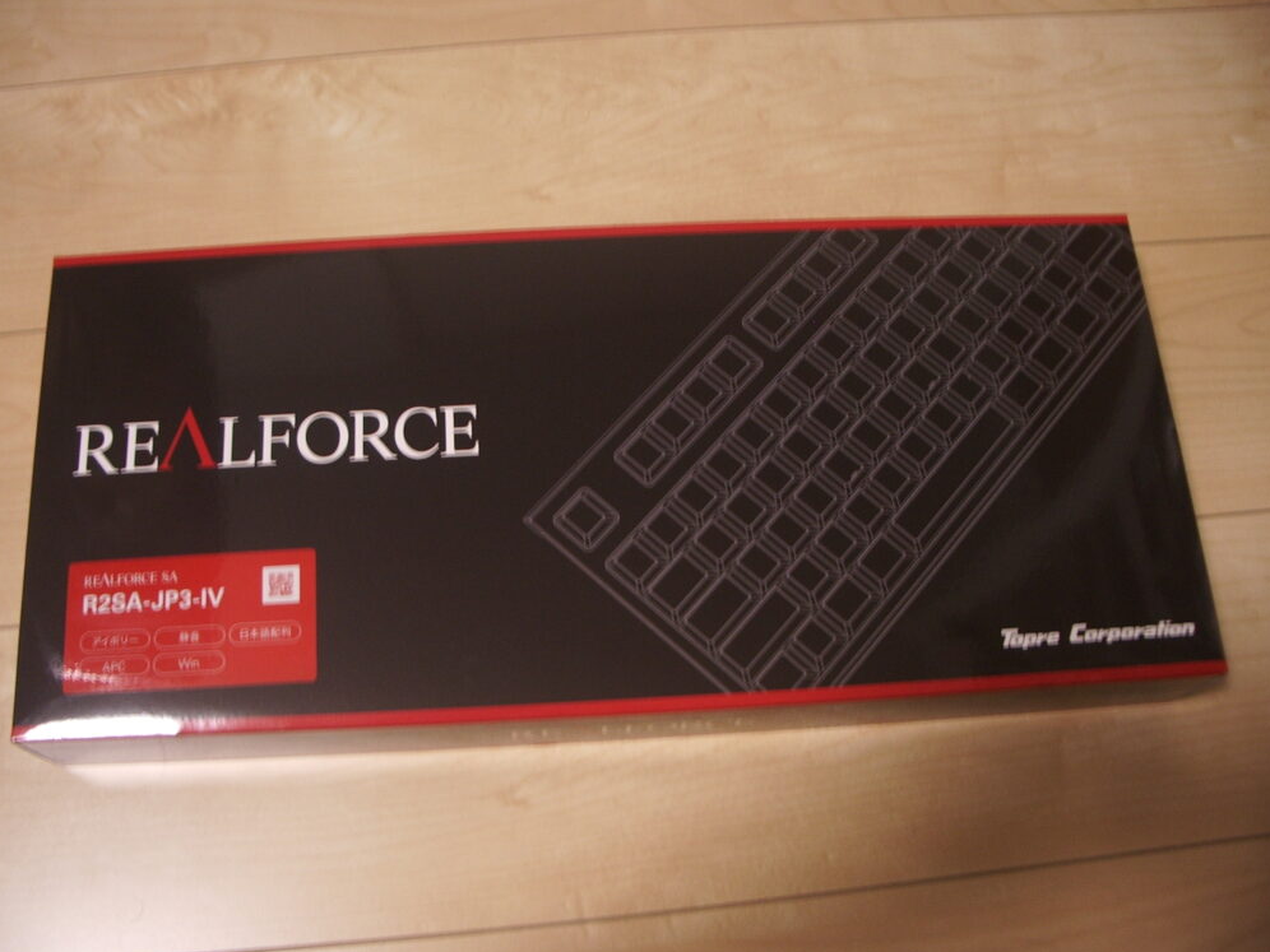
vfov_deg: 39.7
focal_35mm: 36
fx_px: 1321
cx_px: 622
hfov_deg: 51.4
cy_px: 478
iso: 100
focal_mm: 5.8
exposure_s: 1/8
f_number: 2.6
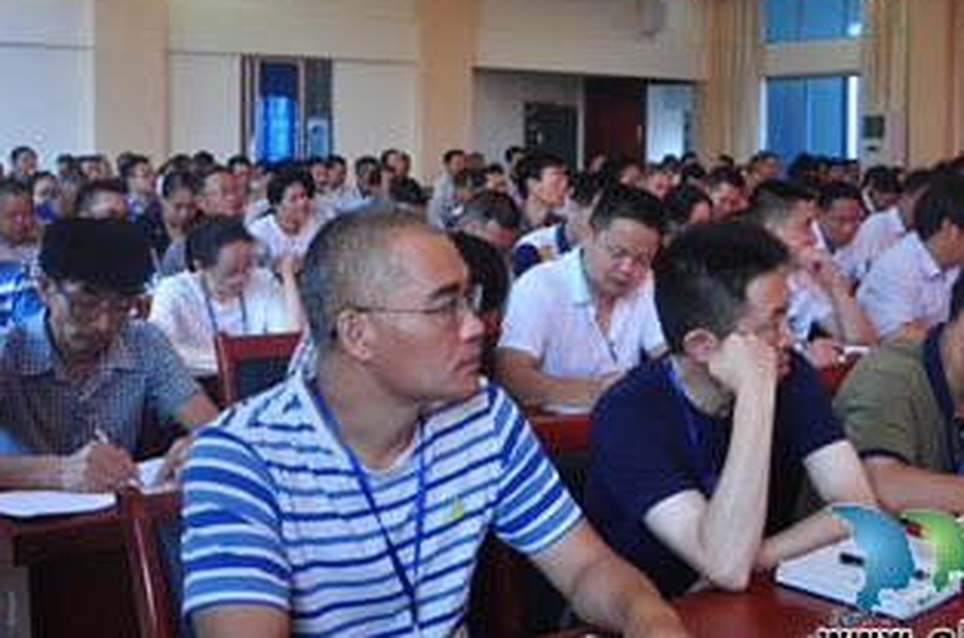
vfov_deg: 30.8
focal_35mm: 43
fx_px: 1149
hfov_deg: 44.8
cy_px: 218
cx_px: 642
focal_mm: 18
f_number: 3.5
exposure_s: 1/50
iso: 200
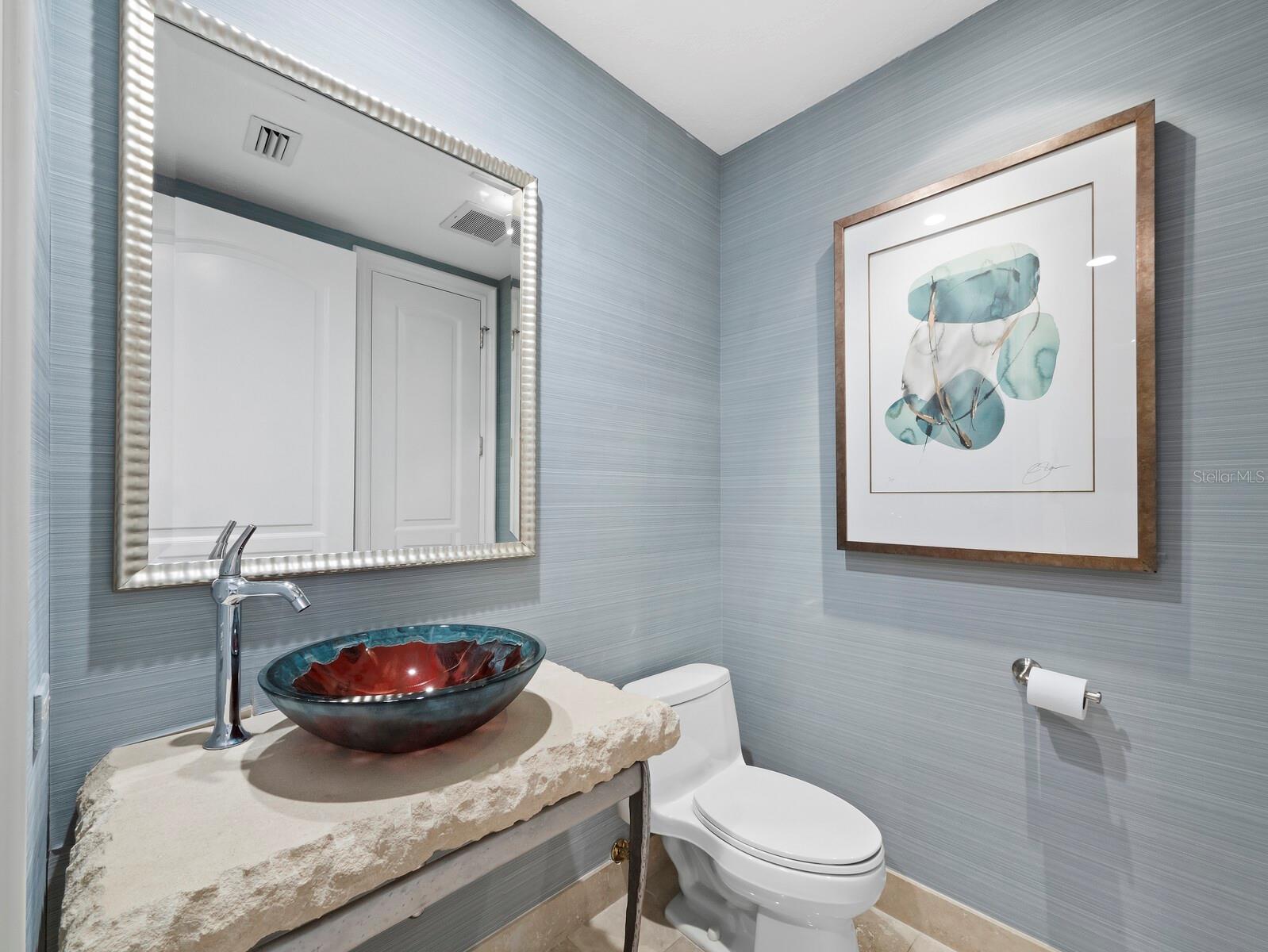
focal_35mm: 14
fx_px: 513
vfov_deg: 85.7
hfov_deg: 102.0
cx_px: 634
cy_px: 476
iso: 400
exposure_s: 1.3
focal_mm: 7
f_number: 11
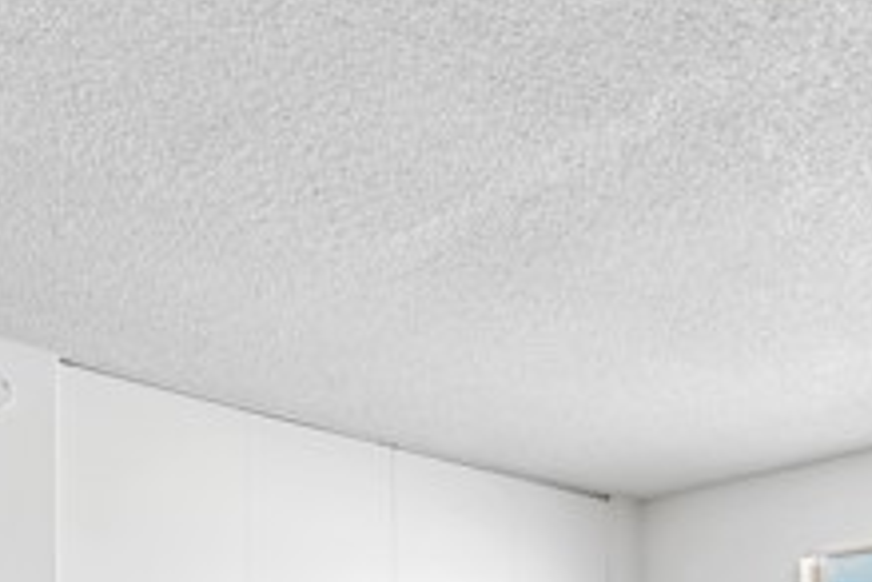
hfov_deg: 44.1
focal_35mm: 41
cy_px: 767
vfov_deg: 27.1
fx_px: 993
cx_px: 749
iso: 160
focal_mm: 14
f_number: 5.6
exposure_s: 1/15
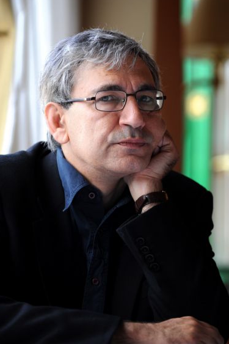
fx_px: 1356
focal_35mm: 142
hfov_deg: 9.7
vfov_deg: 14.4
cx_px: 126
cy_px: 149
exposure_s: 1/320
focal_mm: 125
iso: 320
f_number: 3.5
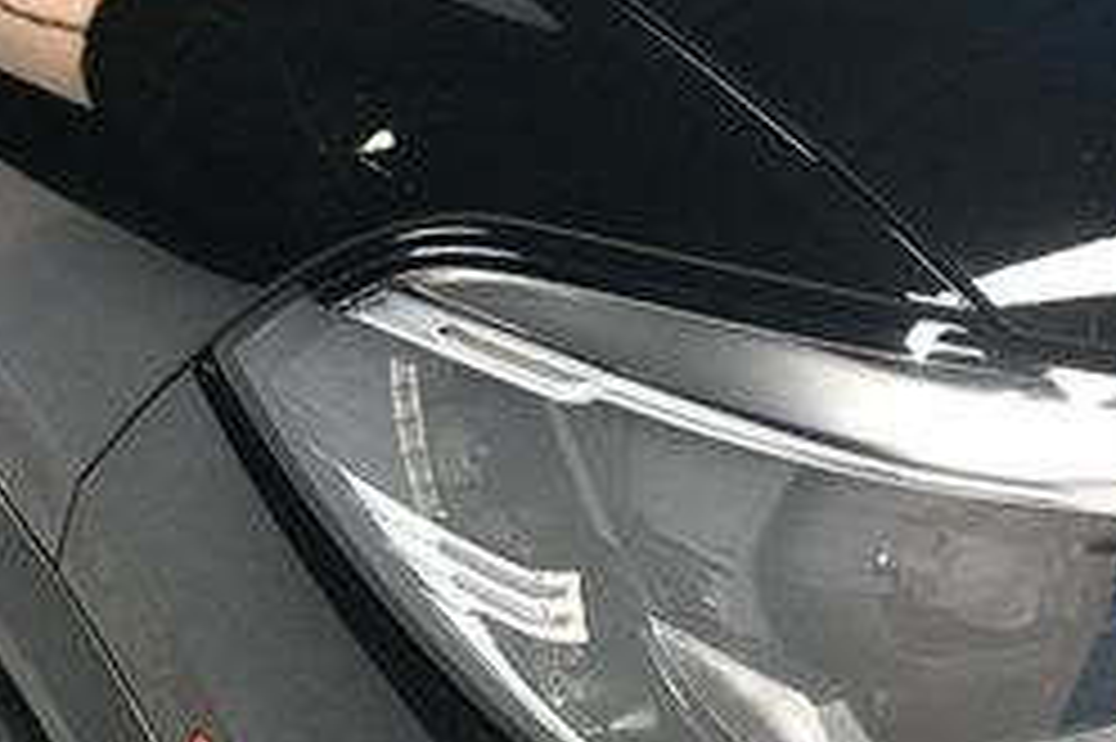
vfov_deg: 11.7
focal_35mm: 116
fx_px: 3593
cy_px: 697
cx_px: 1184
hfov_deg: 17.2
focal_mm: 30
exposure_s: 1/100
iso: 3200
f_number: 4
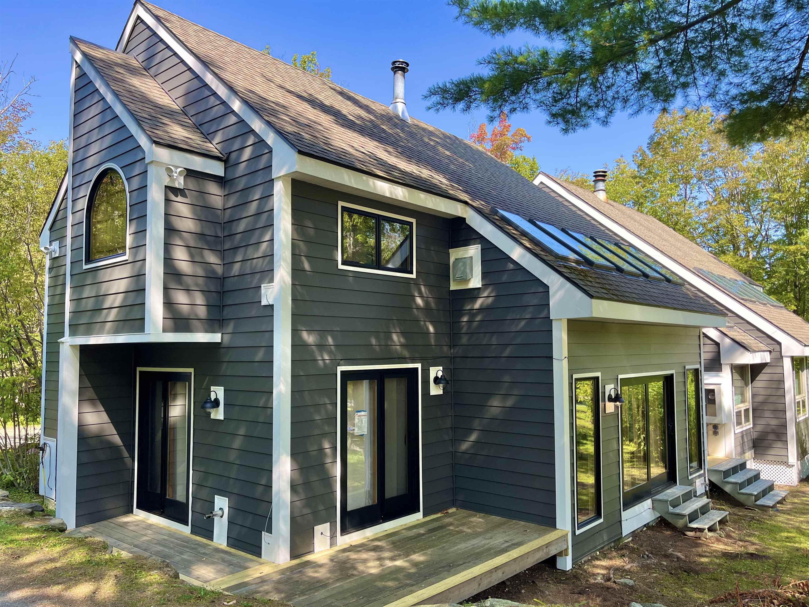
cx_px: 404
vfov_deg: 53.1
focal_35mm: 26
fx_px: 608
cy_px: 304
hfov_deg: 67.3
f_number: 1.6
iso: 50
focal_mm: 5.1
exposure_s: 1/566
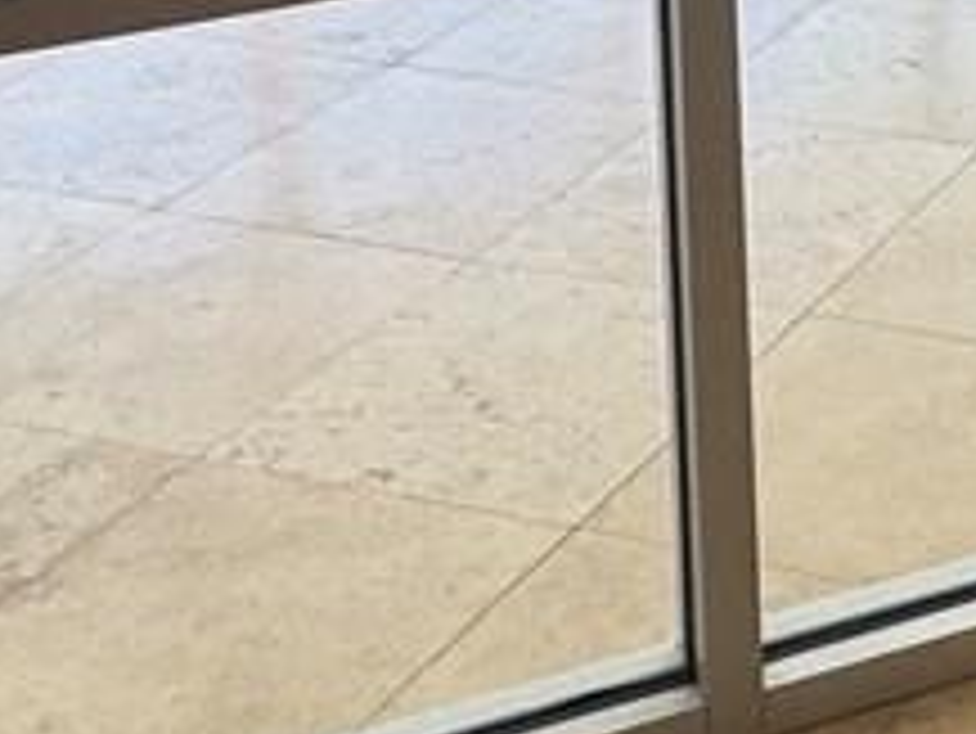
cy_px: -725
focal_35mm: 103
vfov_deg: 12.6
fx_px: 2906
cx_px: 1538
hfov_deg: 16.9
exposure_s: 1/120
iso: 50
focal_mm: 2.22
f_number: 2.2
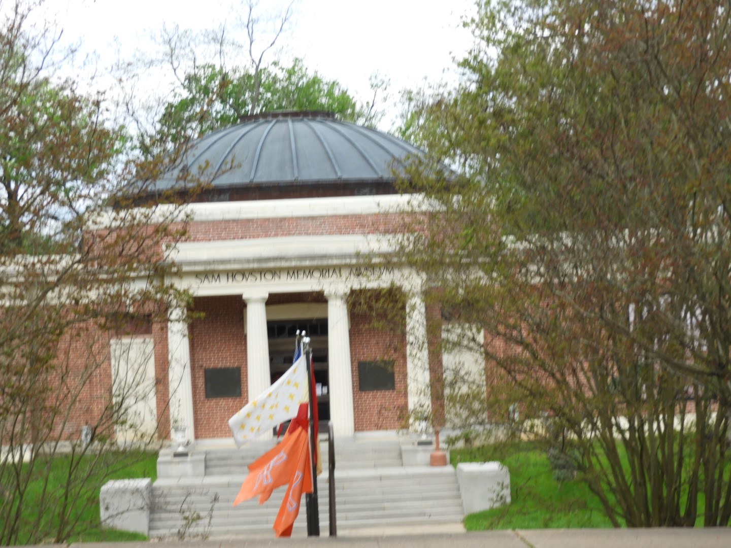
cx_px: 366
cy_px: 274
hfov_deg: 18.7
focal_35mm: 105
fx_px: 2217
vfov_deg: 14.1
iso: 100
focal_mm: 18.8
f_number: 4.8
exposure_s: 1/125
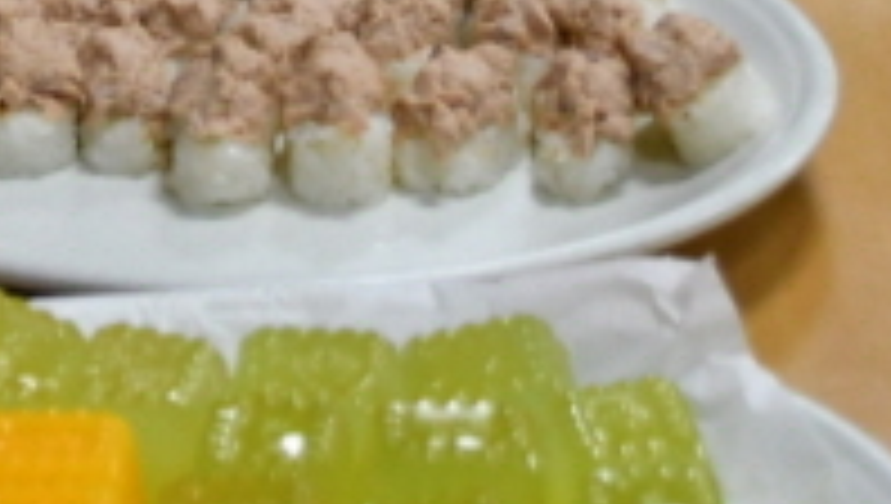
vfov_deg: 5.0
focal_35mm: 239
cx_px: 277
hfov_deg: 9.0
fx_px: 5654
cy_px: -410
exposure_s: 1/125
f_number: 4
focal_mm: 29
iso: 1000
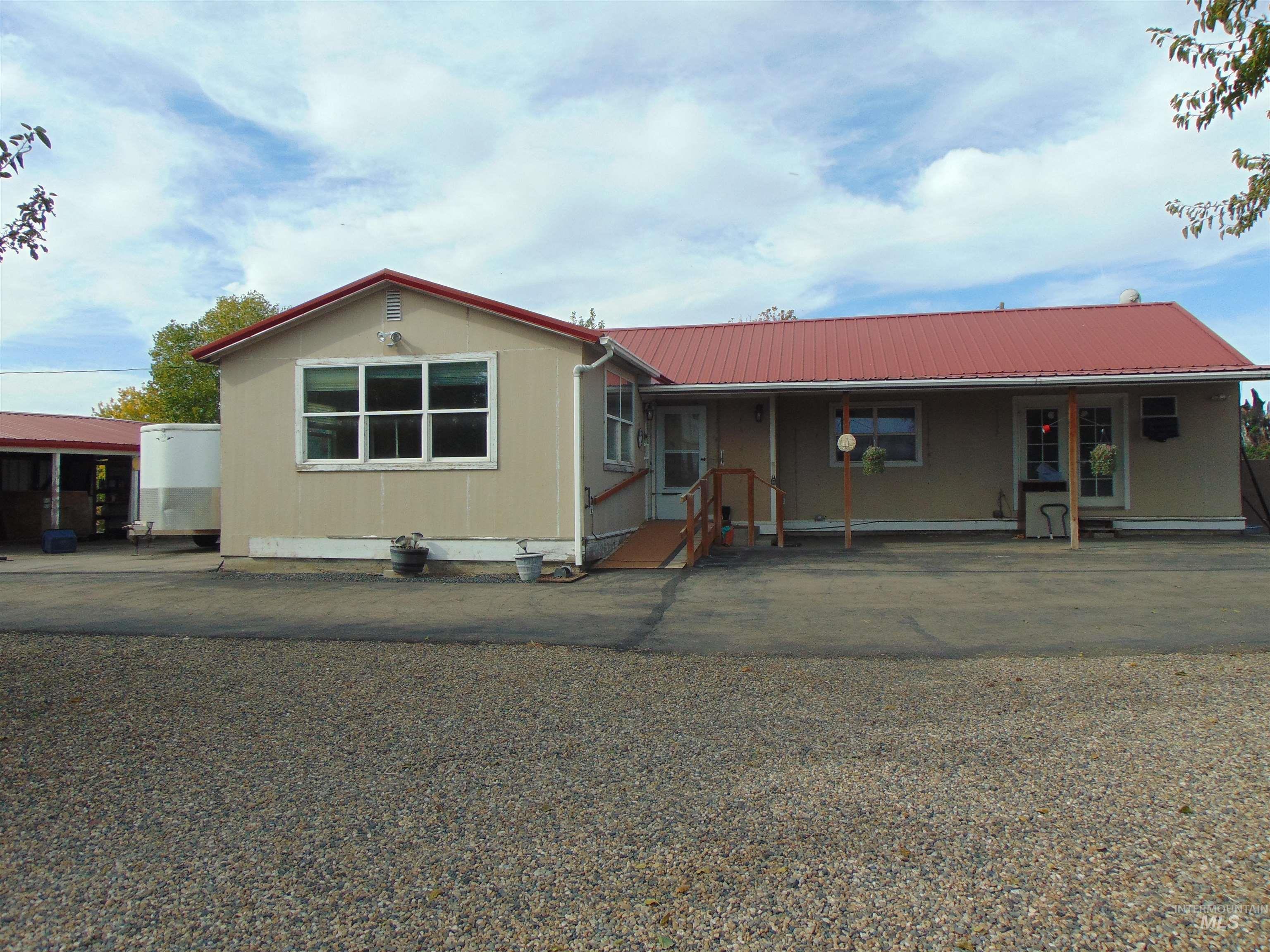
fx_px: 917
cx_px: 635
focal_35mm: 25
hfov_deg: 69.4
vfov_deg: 54.9
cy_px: 476
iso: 80
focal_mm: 4.5
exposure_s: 1/250
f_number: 7.7
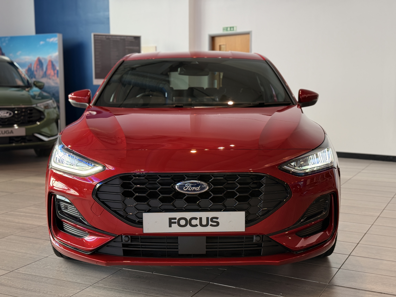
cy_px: 148
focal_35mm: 48
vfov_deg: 30.3
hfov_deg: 39.7
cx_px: 198
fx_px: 549
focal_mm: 6.76
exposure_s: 1/102
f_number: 1.78
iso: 100
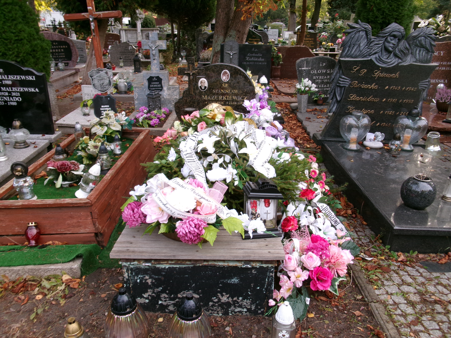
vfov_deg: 49.7
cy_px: 169
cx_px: 226
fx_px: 365
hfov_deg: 63.4
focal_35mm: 28
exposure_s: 1/40
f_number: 3.9
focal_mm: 5.1
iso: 100
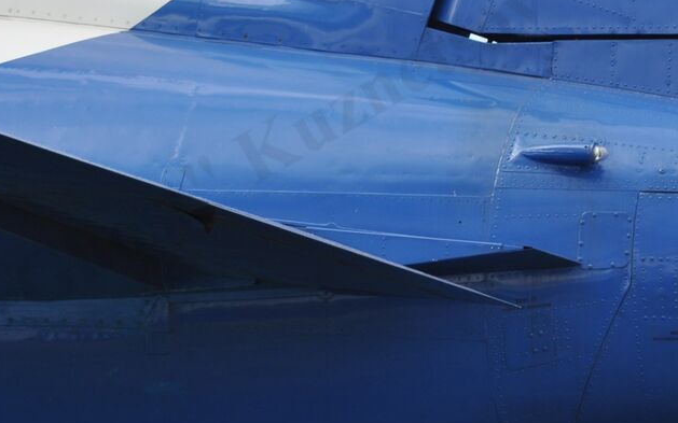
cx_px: 162
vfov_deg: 4.1
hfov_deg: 6.6
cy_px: 207
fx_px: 5857
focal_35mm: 317
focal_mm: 102
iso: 200
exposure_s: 1/200
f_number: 8
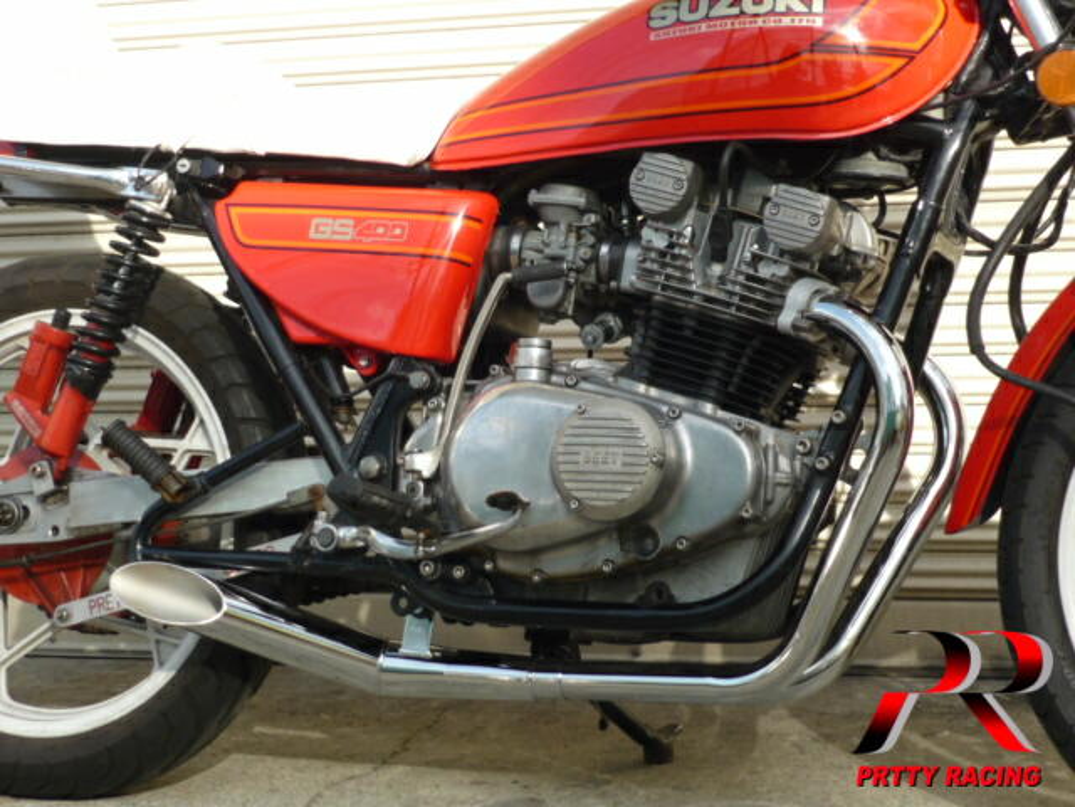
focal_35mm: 75
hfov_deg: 26.0
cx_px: 538
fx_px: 2329
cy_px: 404
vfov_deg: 19.6
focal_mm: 7.8
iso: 100
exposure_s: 1/500
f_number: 3.1
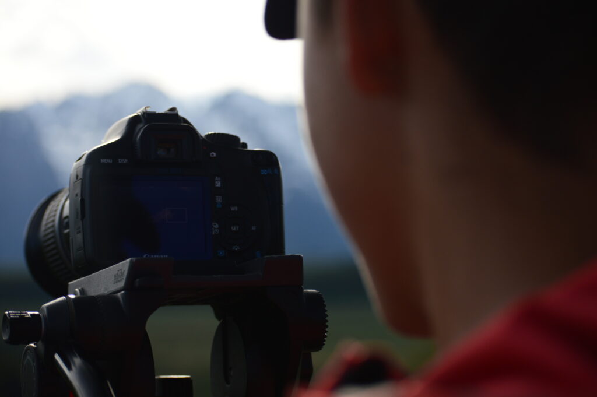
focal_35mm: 82
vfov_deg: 16.5
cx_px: 298
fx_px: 1367
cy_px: 198
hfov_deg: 24.6
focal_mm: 55
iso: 200
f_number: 4
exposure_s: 1/500
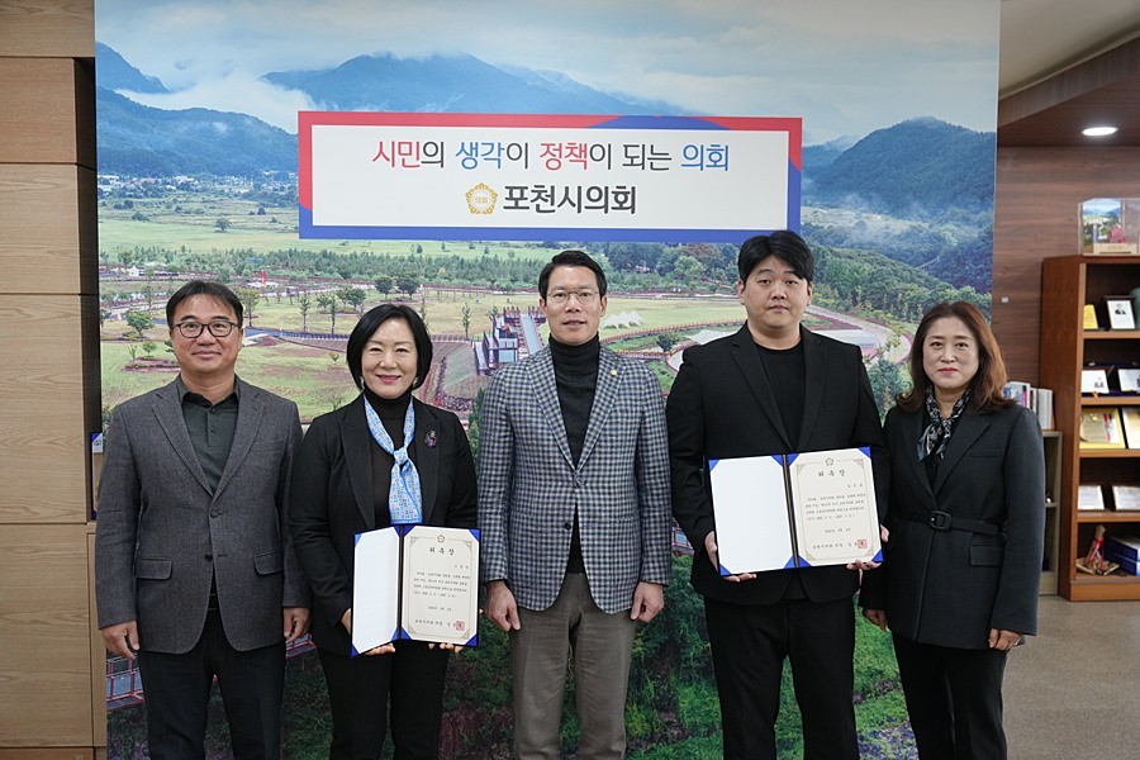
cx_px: 570
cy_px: 380
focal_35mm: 34
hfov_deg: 55.8
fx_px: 1077
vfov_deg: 38.9
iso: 1600
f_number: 4
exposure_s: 1/160
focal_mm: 34
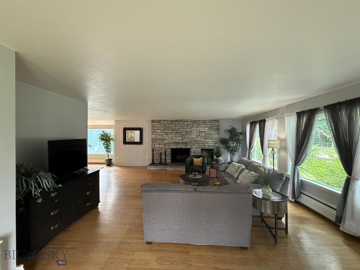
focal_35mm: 14
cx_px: 180
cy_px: 135
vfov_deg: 85.7
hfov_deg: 102.1
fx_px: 146
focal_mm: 2.22
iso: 500
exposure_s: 1/99
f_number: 2.2
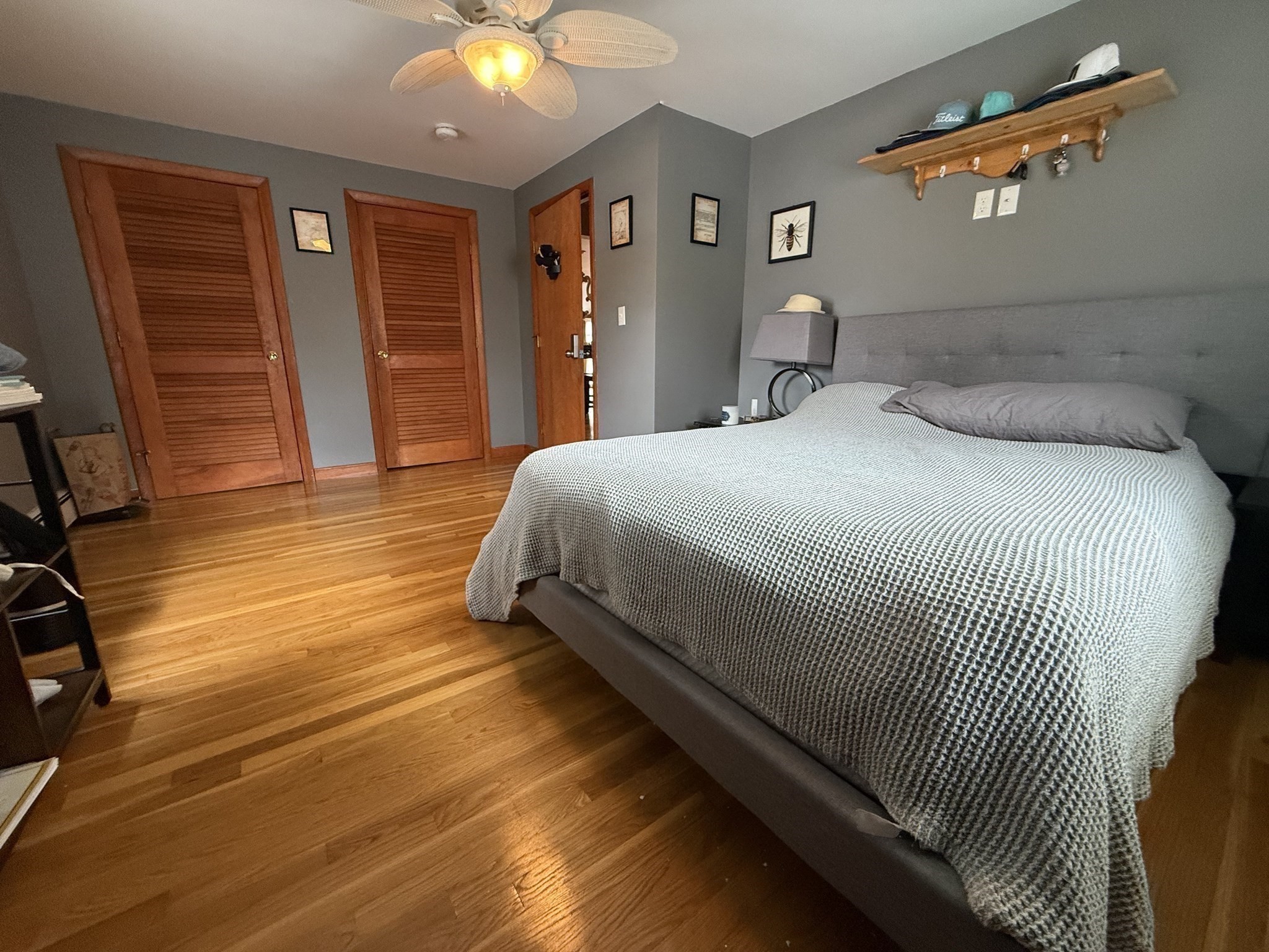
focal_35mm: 14
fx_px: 513
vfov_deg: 85.7
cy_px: 476
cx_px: 634
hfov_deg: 102.1
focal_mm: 2.22
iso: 320
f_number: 2.2
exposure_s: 1/60
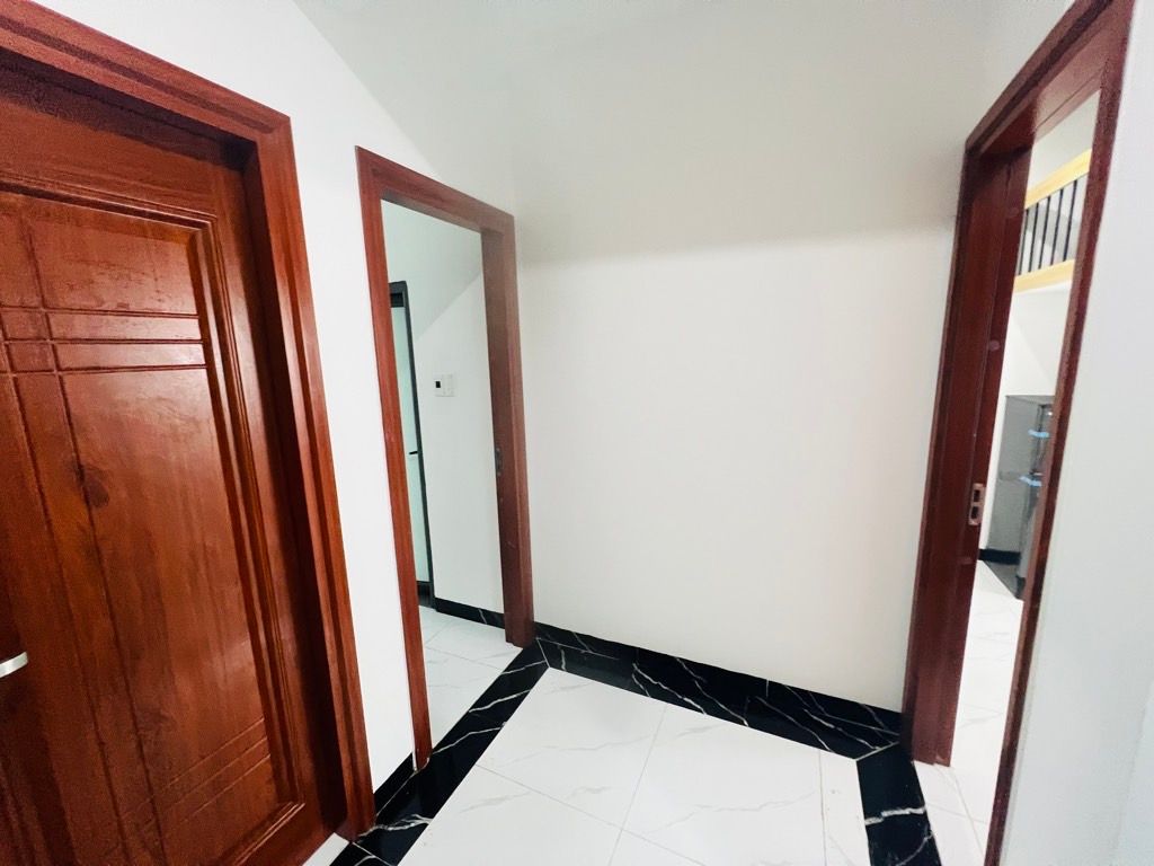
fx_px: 433
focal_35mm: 13
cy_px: 433
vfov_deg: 89.9
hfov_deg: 106.2
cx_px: 577
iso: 320
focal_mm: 1.57
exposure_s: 1/50
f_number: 1.8
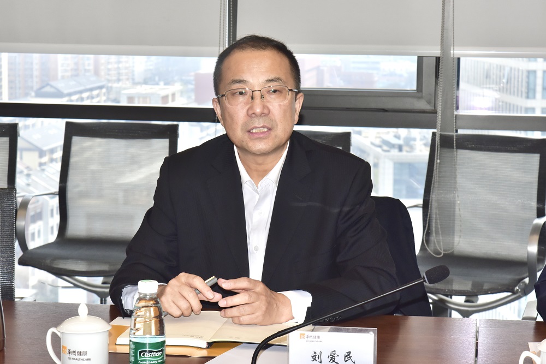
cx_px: 273
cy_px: 182
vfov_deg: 16.1
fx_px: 1289
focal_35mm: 85
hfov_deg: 23.9
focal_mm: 85
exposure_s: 1/320
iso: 1100
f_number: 11
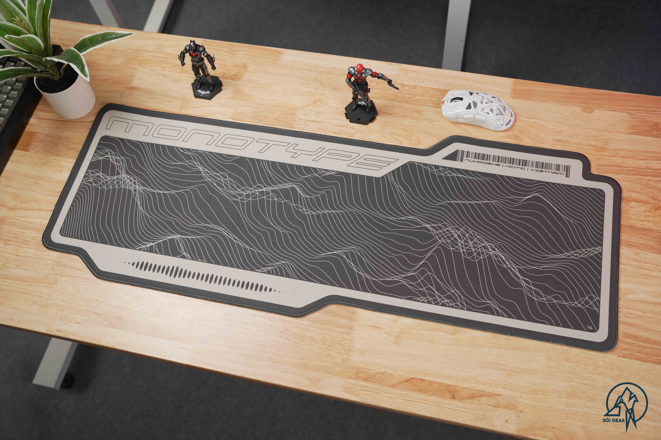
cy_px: 220
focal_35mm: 36
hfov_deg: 52.5
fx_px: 670
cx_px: 330
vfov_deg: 36.4
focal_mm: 36.5
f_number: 5
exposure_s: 1/80
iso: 320
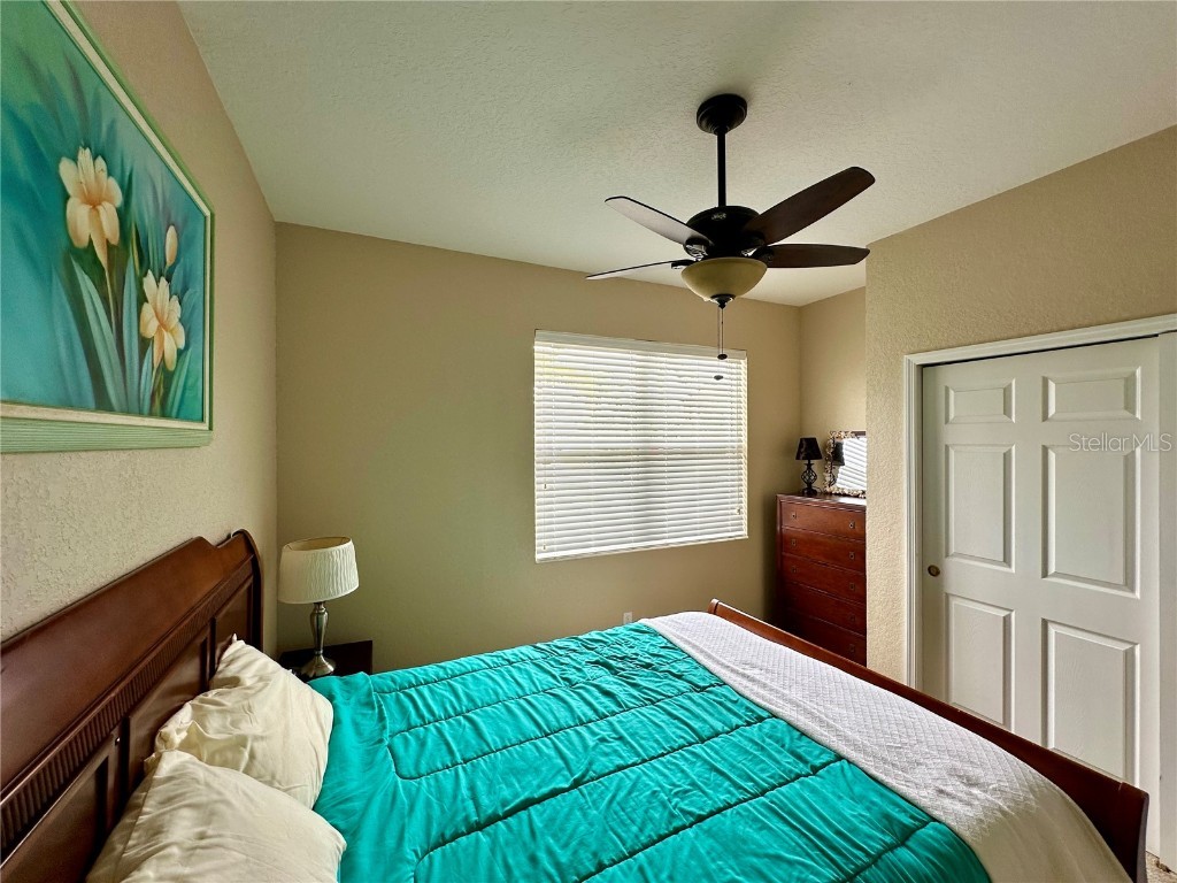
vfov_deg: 85.7
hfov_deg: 102.1
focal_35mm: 14
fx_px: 476
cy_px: 442
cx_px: 588
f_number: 2.2
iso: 40
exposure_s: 1/99
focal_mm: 2.22
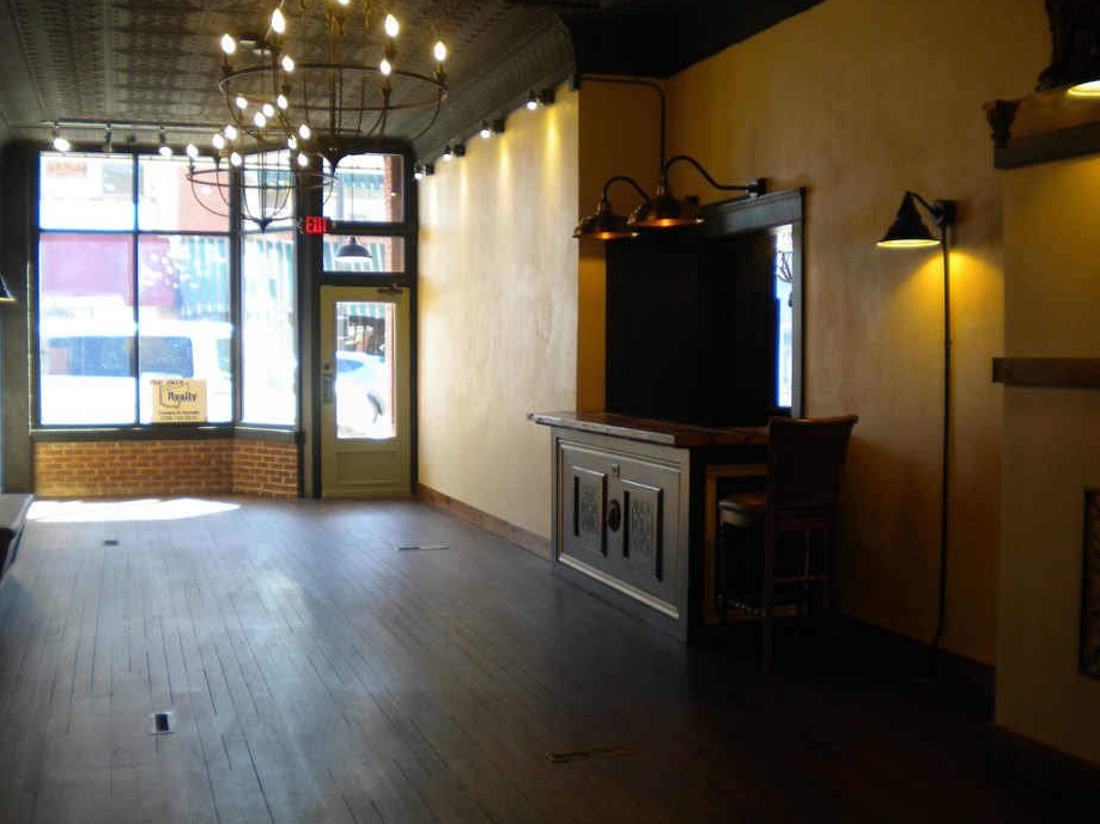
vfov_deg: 36.8
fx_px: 1239
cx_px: 535
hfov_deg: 47.9
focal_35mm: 39
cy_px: 407
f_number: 3.1
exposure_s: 1/54.4
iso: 136
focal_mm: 6.3
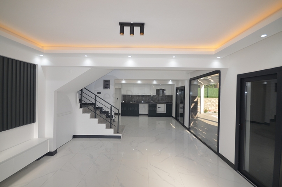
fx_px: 117
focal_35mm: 15
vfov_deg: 77.1
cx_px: 141
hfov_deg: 100.5
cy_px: 94
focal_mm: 10
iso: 400
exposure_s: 1/125
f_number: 7.1
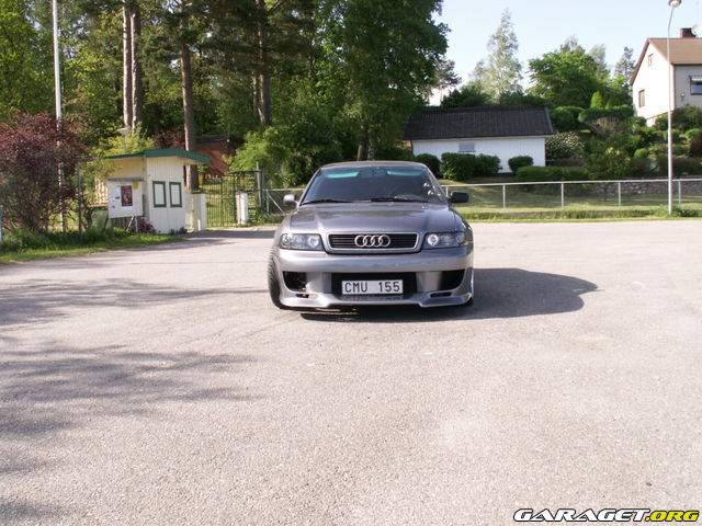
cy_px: 263
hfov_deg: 52.6
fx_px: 710
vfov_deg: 40.7
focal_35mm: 35
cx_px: 351
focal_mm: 5.86
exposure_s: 1/125
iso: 50
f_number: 5.6
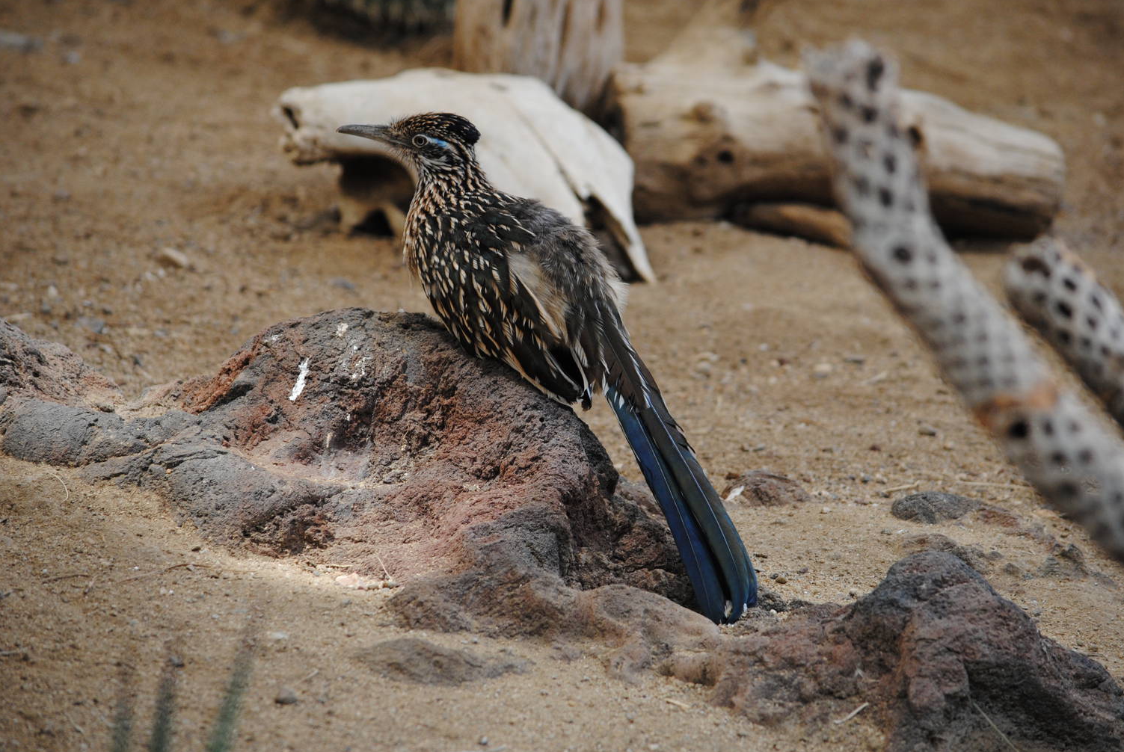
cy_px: 390
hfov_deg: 9.5
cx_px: 570
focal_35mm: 216
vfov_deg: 6.4
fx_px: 6737
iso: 400
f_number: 4.8
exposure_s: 1/125
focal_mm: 135
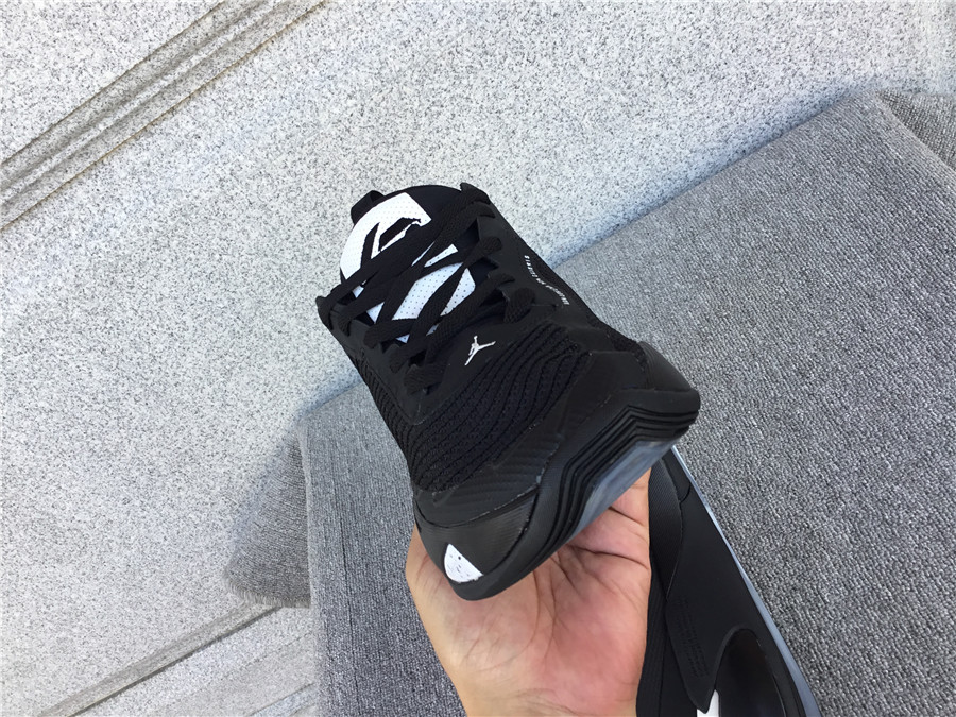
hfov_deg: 58.4
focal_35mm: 31
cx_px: 478
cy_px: 358
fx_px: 856
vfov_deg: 45.4
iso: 25
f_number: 2.4
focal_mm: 3.3
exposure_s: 1/100
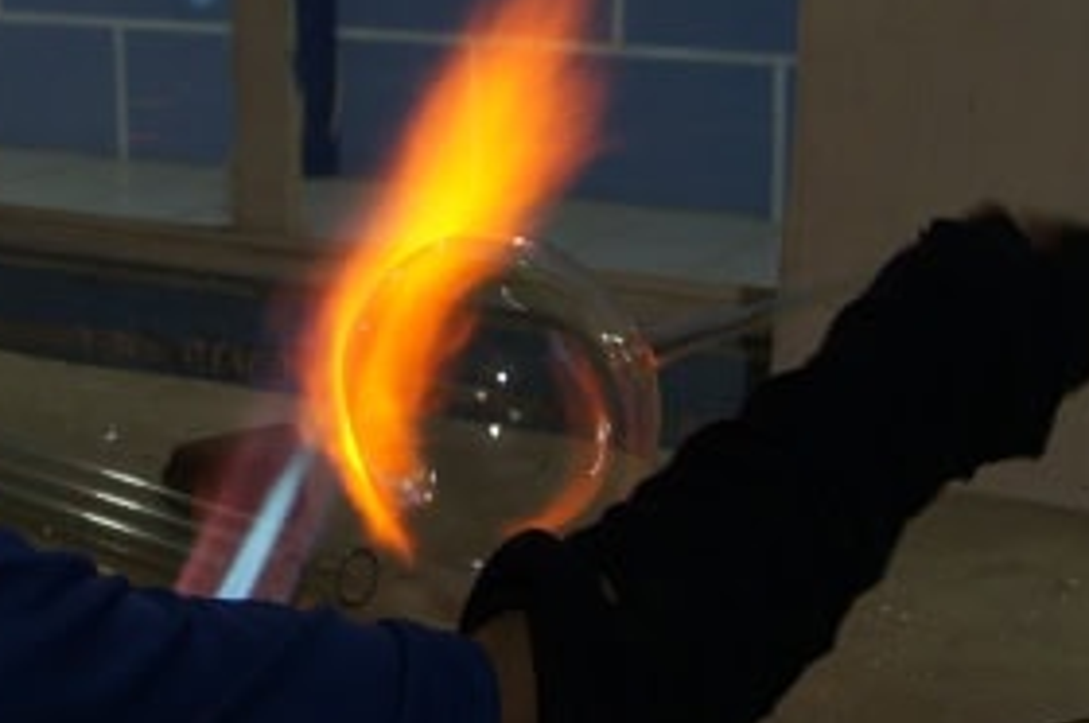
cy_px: 206
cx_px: 159
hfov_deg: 23.5
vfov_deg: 16.0
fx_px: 2568
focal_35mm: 85
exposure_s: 1/15
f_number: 5.6
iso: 200
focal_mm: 22
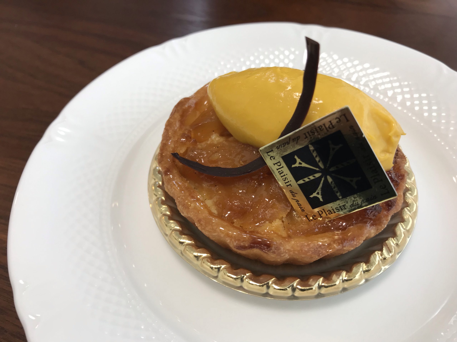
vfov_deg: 49.7
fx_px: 370
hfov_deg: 63.4
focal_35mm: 28
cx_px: 228
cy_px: 171
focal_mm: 3.99
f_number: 1.8
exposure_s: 1/50
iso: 25
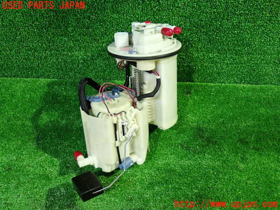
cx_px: 140
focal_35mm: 41
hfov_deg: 45.8
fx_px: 332
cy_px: 105
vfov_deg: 35.1
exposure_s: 1/30
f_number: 2.8
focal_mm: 7.31
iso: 800
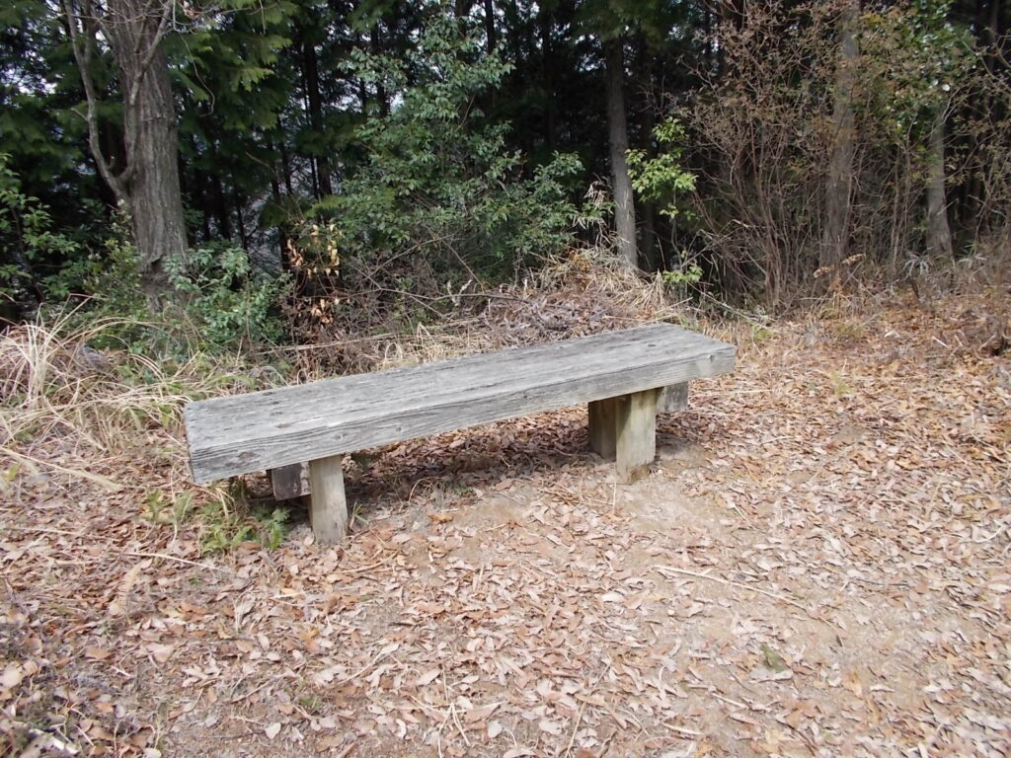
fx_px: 759
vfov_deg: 53.1
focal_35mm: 26
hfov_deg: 67.3
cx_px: 506
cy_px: 379
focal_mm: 4.6
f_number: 3.2
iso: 80
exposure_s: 1/200
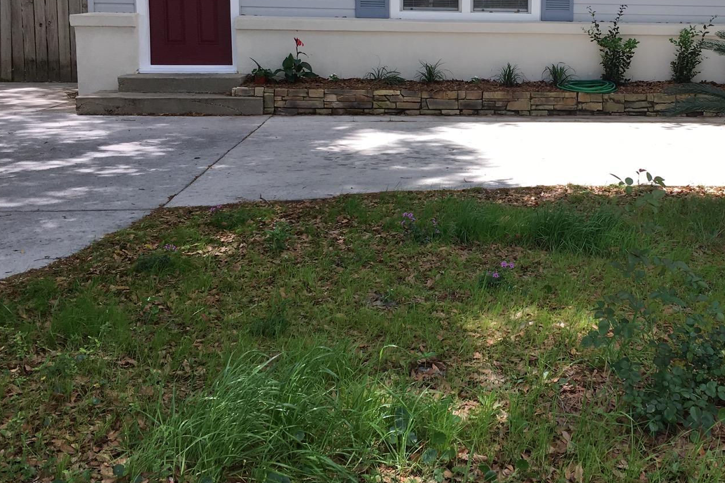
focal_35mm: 49
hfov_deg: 39.4
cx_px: 536
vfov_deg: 27.2
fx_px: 986
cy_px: 130
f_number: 2.2
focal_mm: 4.15
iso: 25
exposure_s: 1/523
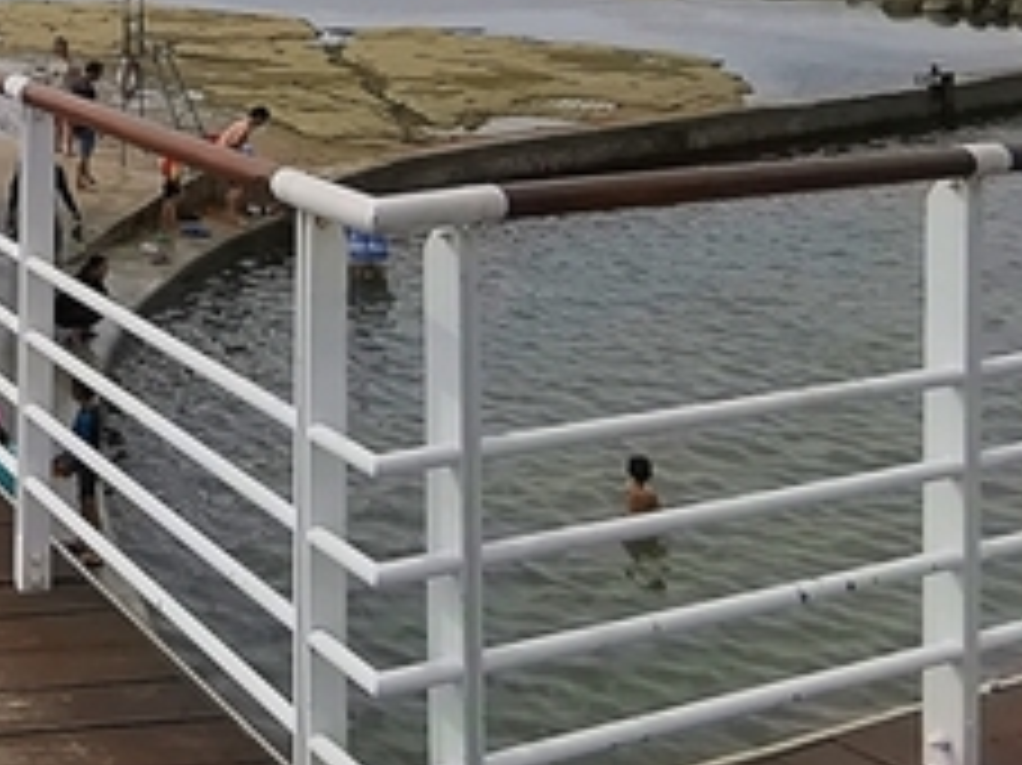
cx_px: -455
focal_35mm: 60
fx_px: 1770
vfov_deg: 22.4
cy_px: -160
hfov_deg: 25.4
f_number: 2.2
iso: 50
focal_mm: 2.35
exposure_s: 1/2169
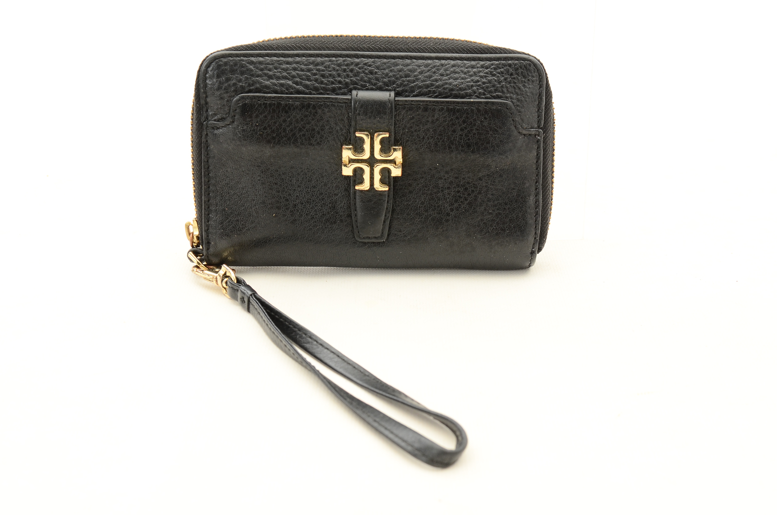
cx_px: 388
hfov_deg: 39.0
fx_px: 1098
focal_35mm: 51
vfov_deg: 26.4
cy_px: 258
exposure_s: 1/60
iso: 320
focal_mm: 34
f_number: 10
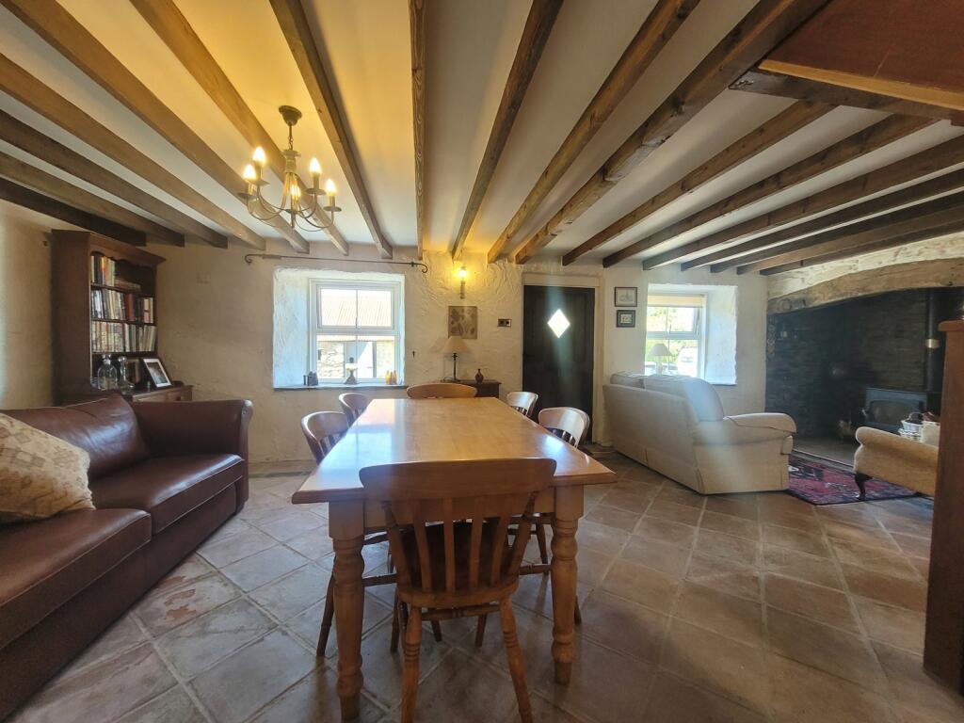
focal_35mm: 13
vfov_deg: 89.9
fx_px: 362
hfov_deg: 106.2
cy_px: 362
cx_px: 482
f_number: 2.2
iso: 160
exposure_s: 1/50
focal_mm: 1.74
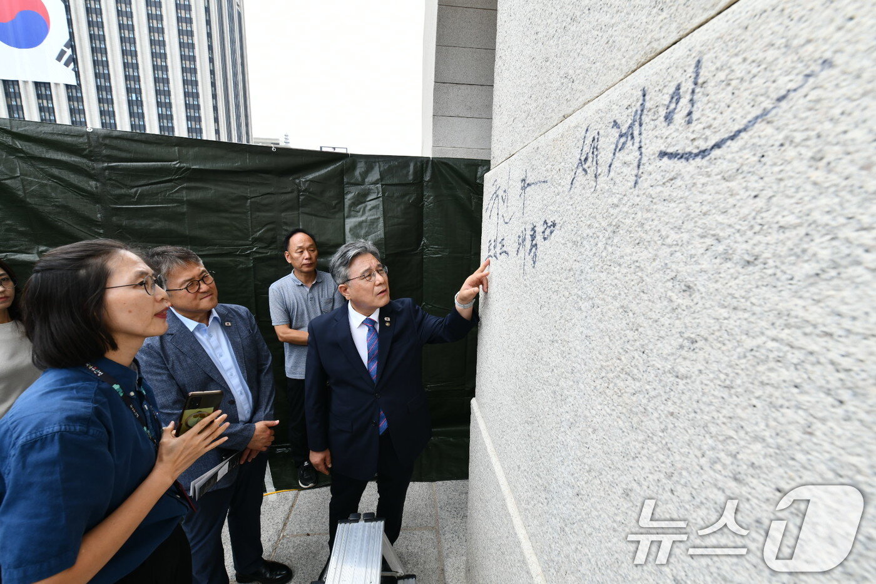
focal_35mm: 14
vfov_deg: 81.2
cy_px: 292
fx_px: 341
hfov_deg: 104.3
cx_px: 438
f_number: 9
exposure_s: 1/250
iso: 400
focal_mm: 14
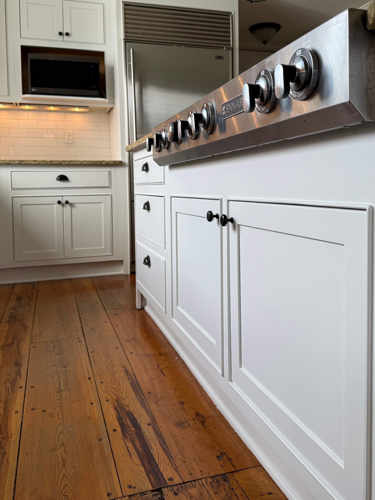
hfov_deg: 46.8
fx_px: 433
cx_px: 188
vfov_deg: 59.6
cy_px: 210
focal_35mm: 30
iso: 50
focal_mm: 6.76
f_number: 1.78
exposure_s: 1/132
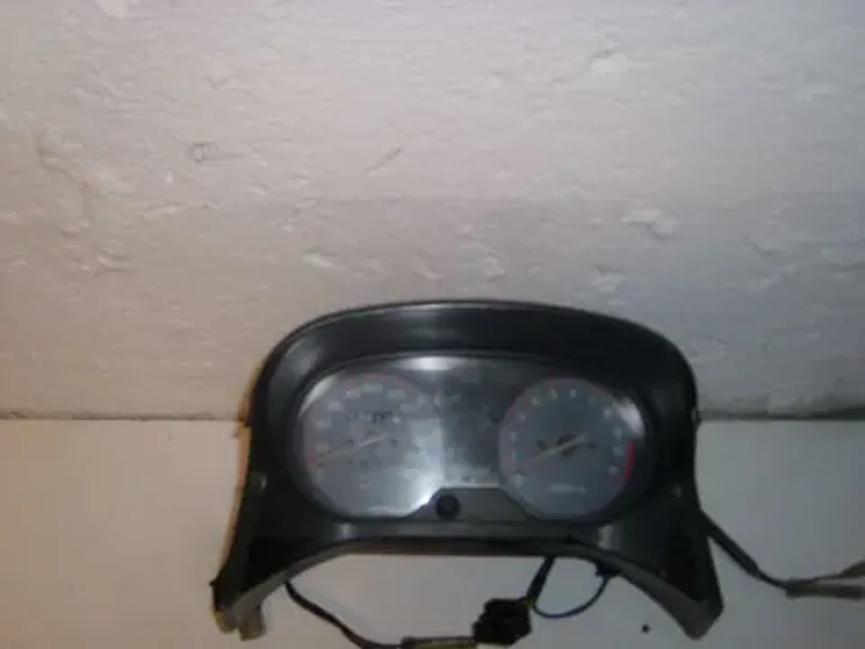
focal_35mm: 35
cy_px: 324
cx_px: 432
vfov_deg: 40.7
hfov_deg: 52.6
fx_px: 875
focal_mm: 5.8
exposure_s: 1/30
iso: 50
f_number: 2.8
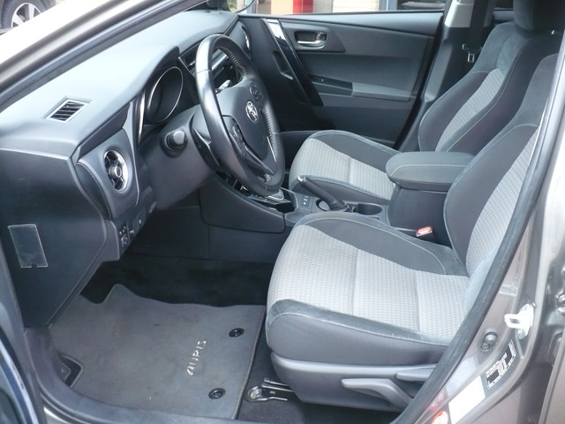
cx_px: 282
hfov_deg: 50.1
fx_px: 604
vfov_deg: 38.7
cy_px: 212
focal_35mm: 37
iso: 250
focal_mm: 6.1
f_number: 2.8
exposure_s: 1/125
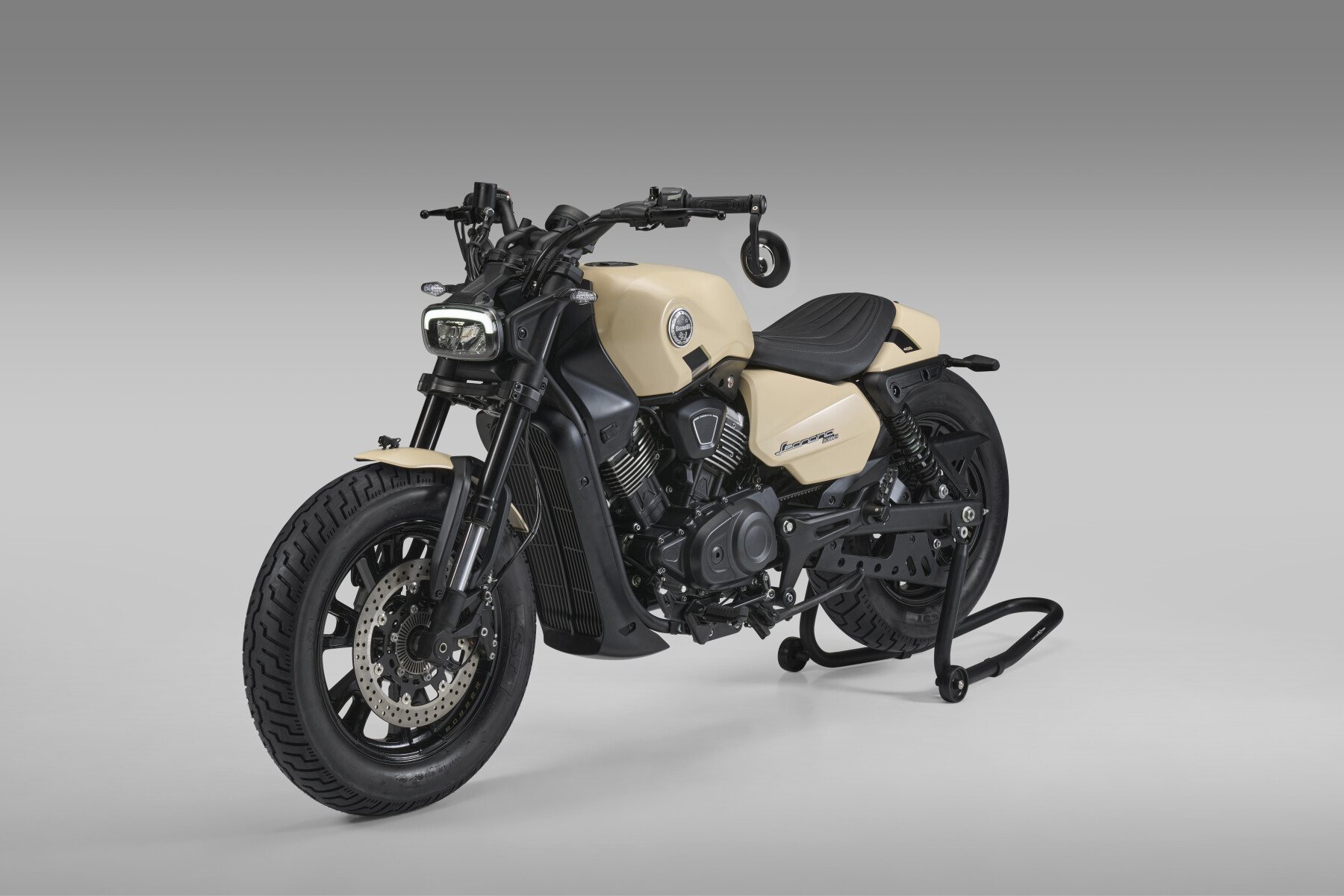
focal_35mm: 65
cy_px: 448
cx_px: 672
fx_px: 2426
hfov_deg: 31.0
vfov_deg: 20.9
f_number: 14
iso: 100
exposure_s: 1/25
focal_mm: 65
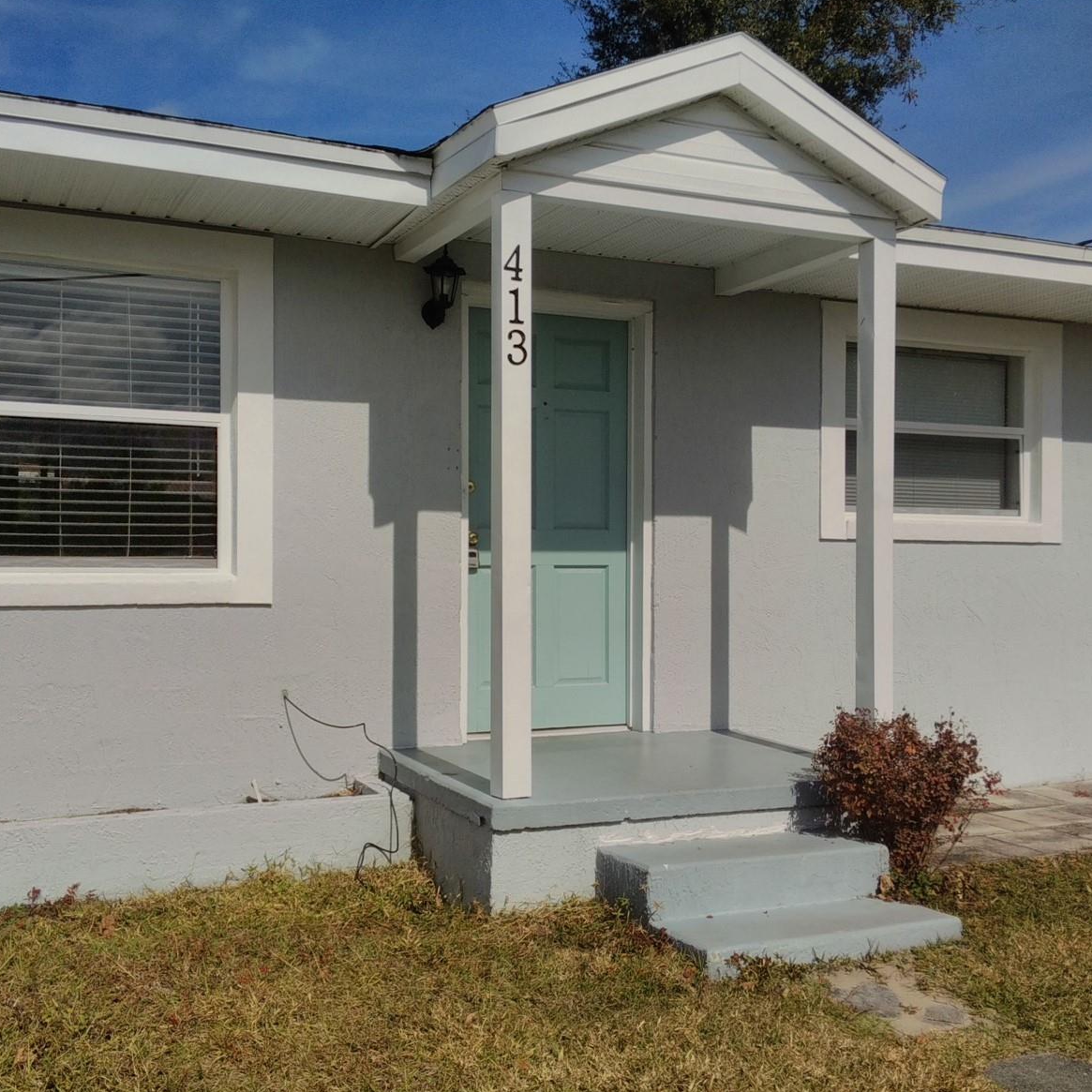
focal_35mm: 34
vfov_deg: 48.4
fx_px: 1213
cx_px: 518
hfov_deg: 48.4
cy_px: 556
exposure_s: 1/6854
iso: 54
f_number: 2.65
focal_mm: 3.69
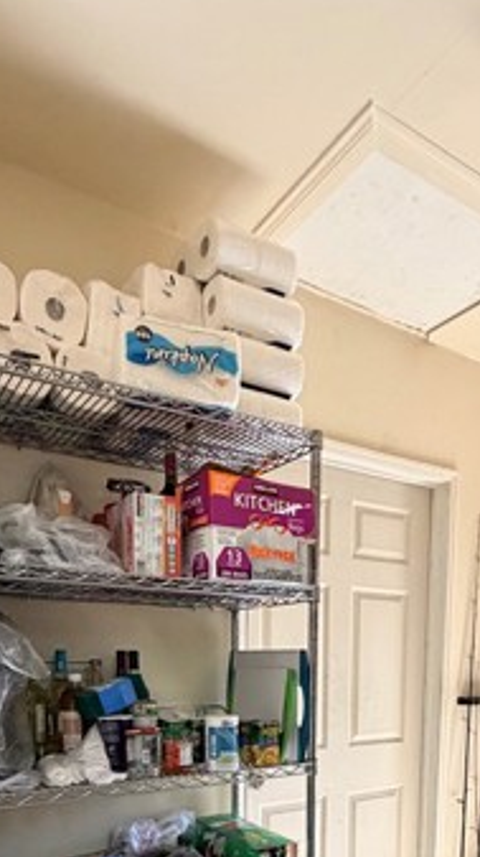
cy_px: 735
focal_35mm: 29
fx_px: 658
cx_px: 302
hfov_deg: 39.8
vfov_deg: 58.6
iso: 400
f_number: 2.2
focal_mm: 2.22
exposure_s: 1/60
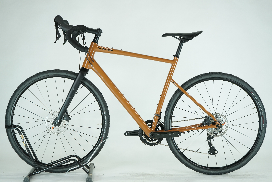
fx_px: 438
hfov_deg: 34.5
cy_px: 91
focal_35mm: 58
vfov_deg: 23.4
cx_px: 136
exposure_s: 1/200
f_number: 5.6
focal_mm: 58
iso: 1600
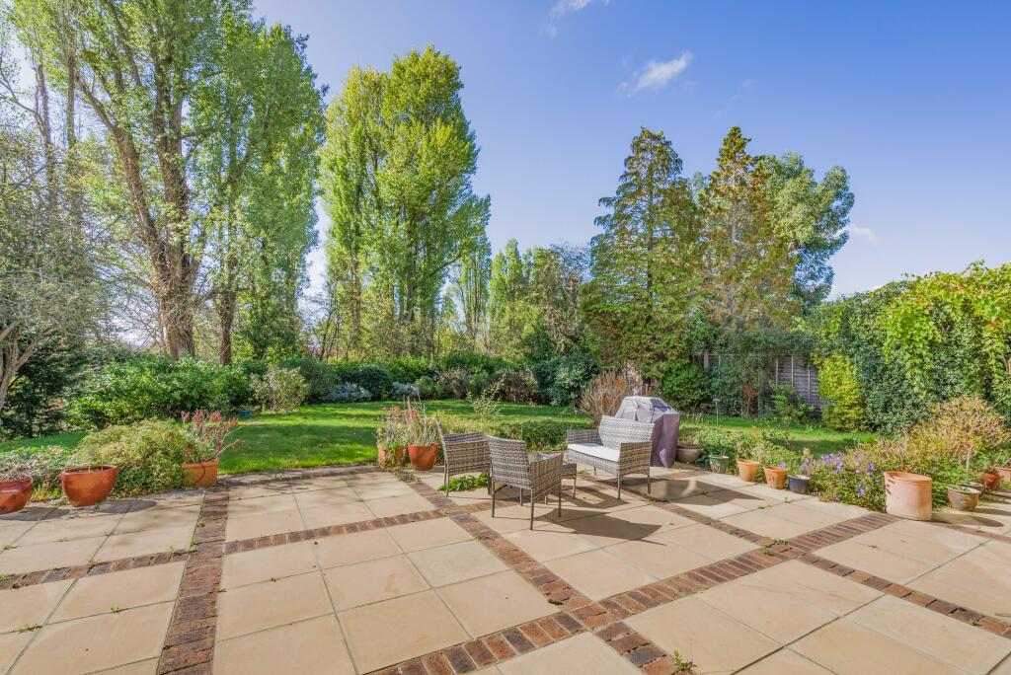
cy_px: 338
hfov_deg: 96.7
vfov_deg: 73.8
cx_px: 506
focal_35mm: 16
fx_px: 450
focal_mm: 16
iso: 100
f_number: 10
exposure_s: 1/100
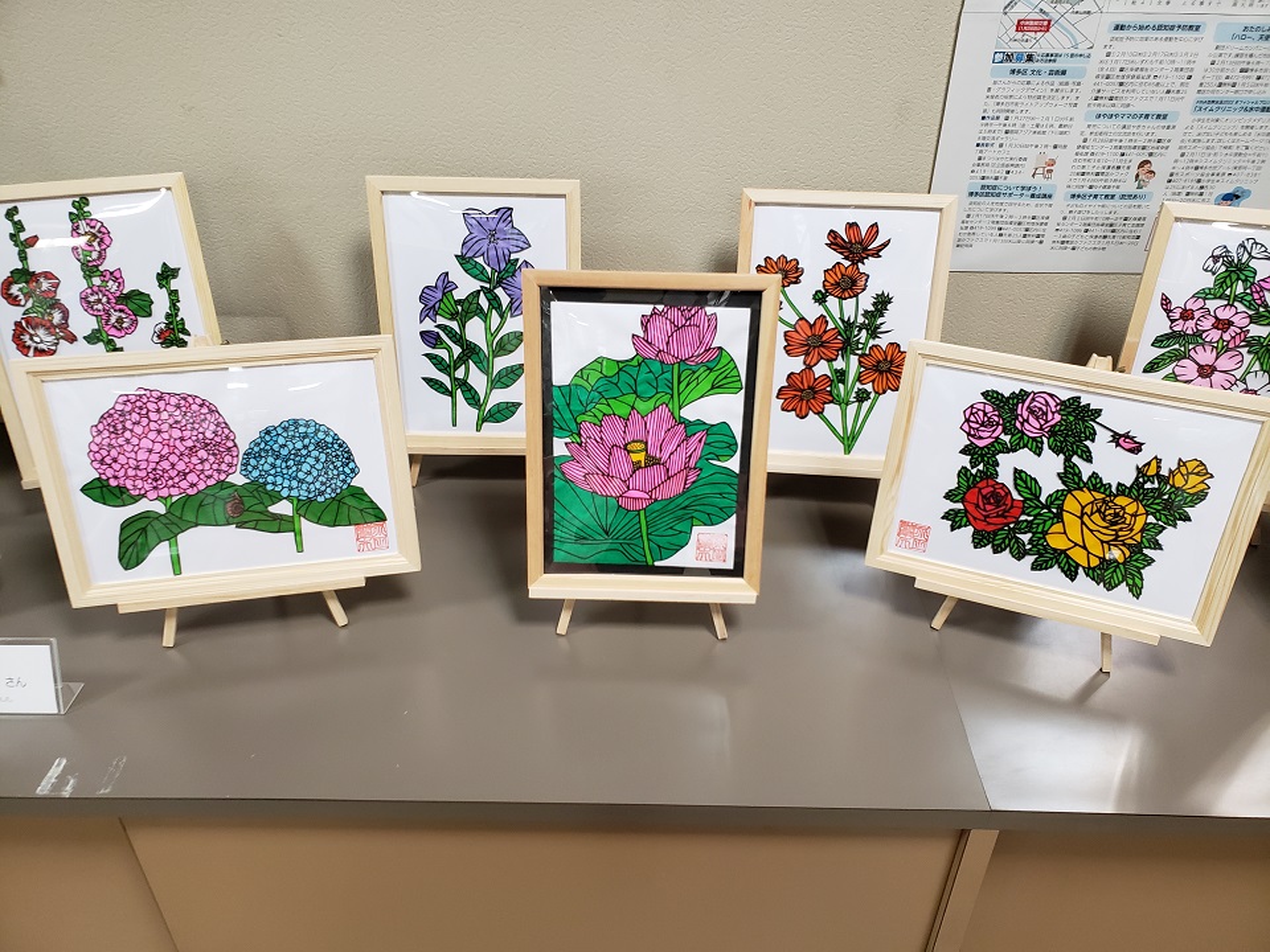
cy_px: 476
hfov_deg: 67.3
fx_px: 954
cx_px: 635
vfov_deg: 53.1
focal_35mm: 26
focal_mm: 4.3
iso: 250
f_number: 2.4
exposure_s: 1/60
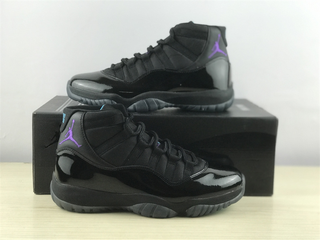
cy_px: 120
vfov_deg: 25.7
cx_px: 160
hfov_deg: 33.8
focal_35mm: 57
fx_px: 527
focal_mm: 6.6
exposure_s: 1/50
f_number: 2.8
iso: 80
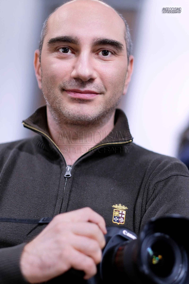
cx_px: 94
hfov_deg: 16.3
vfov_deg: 24.2
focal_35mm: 84
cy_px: 142
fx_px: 661
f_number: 1.2
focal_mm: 56
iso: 1250
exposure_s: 1/250
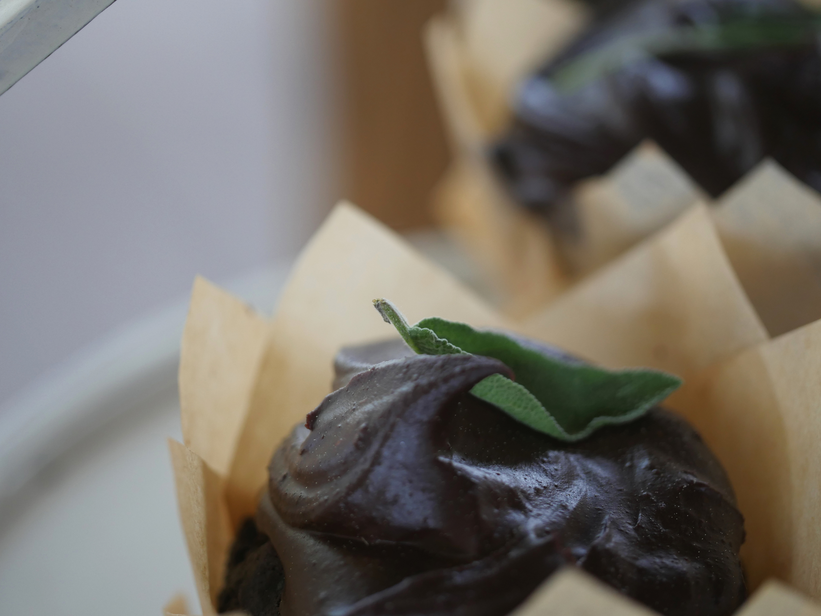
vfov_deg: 16.4
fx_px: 2135
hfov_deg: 21.8
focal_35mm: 90
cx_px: 410
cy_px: 308
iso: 320
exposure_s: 1/100
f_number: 2.8
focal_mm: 45
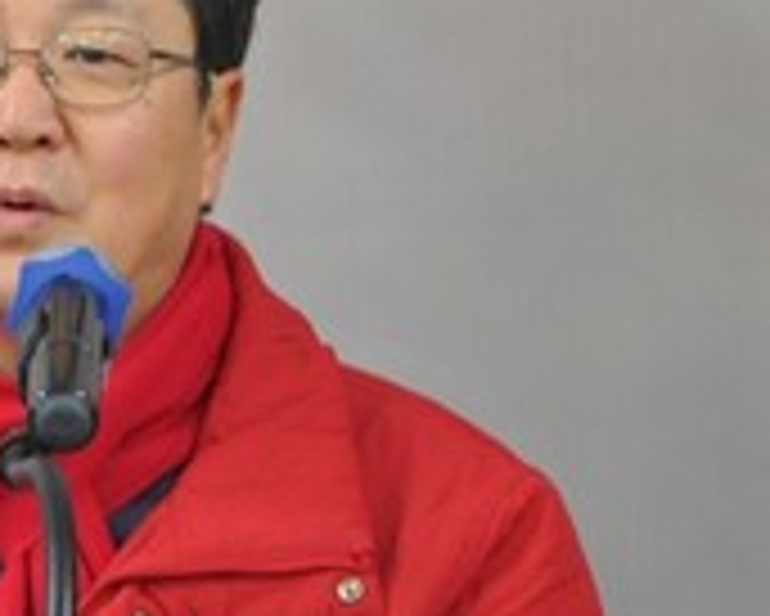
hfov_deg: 4.3
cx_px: -36
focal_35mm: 444
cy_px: 495
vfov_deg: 3.5
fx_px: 10124
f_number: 5.3
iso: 800
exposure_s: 1/25
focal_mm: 90
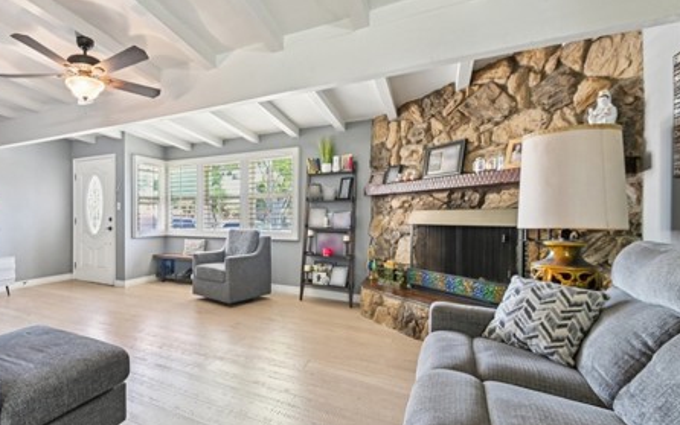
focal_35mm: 19
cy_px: 221
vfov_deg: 62.2
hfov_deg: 83.1
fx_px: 352
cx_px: 197
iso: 250
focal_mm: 13
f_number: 8
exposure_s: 1/1.25
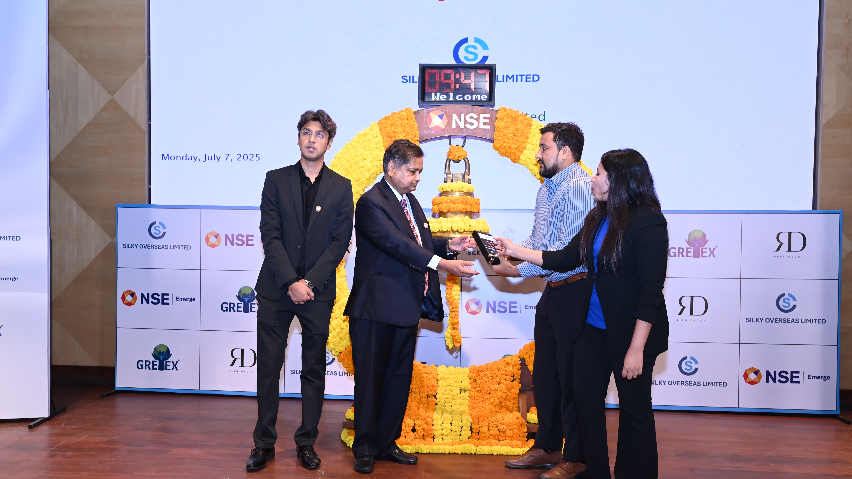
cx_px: 424
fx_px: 723
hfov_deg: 61.0
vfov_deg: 36.6
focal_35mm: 32
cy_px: 272
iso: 1600
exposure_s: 1/125
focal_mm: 30
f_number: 5
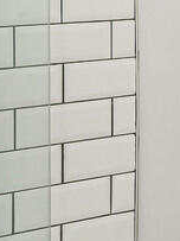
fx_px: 472
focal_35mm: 68
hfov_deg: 13.1
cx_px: 477
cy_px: -61
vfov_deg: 25.2
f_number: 4
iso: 400
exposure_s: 1/80
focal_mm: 14
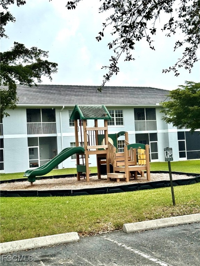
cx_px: 100
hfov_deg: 30.3
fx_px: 370
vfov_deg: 39.7
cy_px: 133
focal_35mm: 48
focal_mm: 6.76
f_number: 1.78
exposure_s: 1/1724
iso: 64
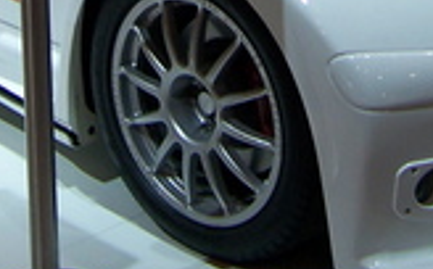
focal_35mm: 114
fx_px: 1343
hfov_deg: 18.3
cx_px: 181
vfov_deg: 10.8
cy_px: -203
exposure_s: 1/90
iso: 80
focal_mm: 5.5
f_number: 3.4
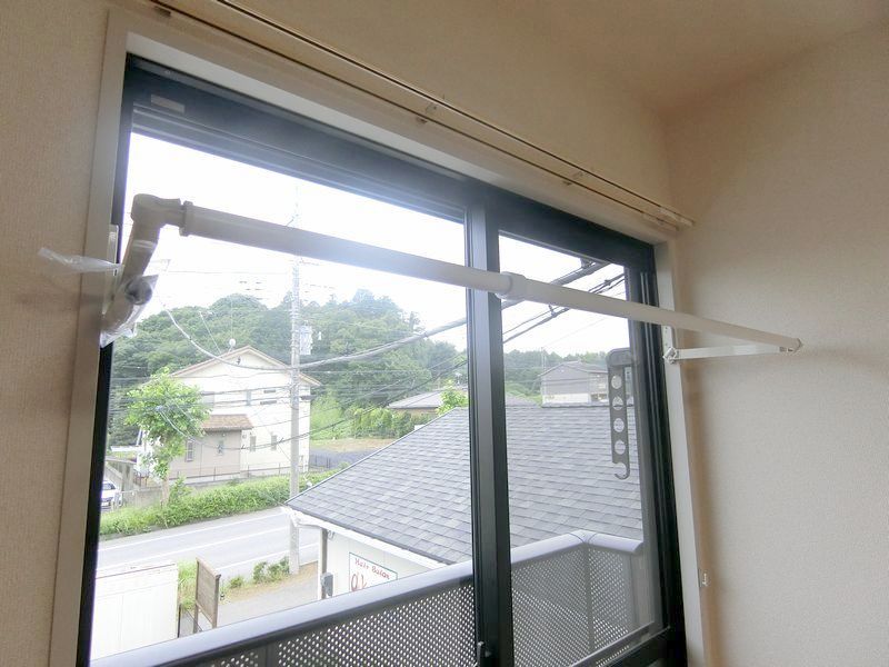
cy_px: 334
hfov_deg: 84.7
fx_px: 488
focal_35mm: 19
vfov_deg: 68.7
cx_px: 444
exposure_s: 1/100
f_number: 2.7
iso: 400
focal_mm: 4.06
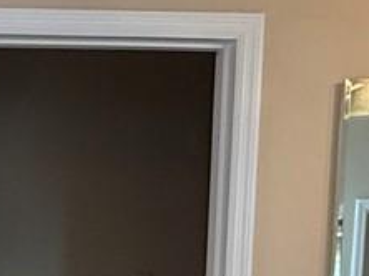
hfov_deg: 16.8
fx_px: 1075
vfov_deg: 13.6
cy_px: 434
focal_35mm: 101
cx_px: -258
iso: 200
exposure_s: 1/60
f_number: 2.2
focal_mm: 2.22
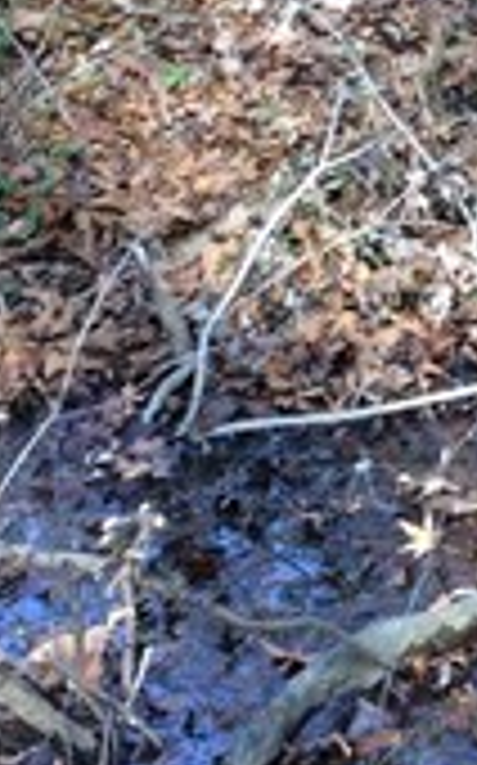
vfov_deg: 18.0
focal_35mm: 116
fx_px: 2417
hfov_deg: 10.3
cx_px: 990
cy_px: 302
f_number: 2.2
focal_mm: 4.15
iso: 50
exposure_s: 1/120
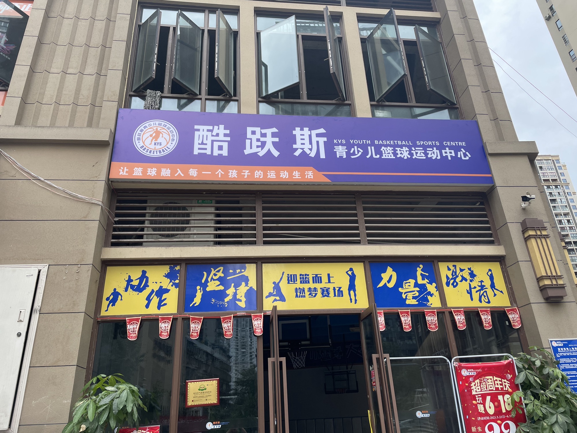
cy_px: 216
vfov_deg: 53.1
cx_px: 288
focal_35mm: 26
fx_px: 433
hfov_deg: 67.3
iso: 32
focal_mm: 4.2
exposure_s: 1/1072
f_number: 1.6
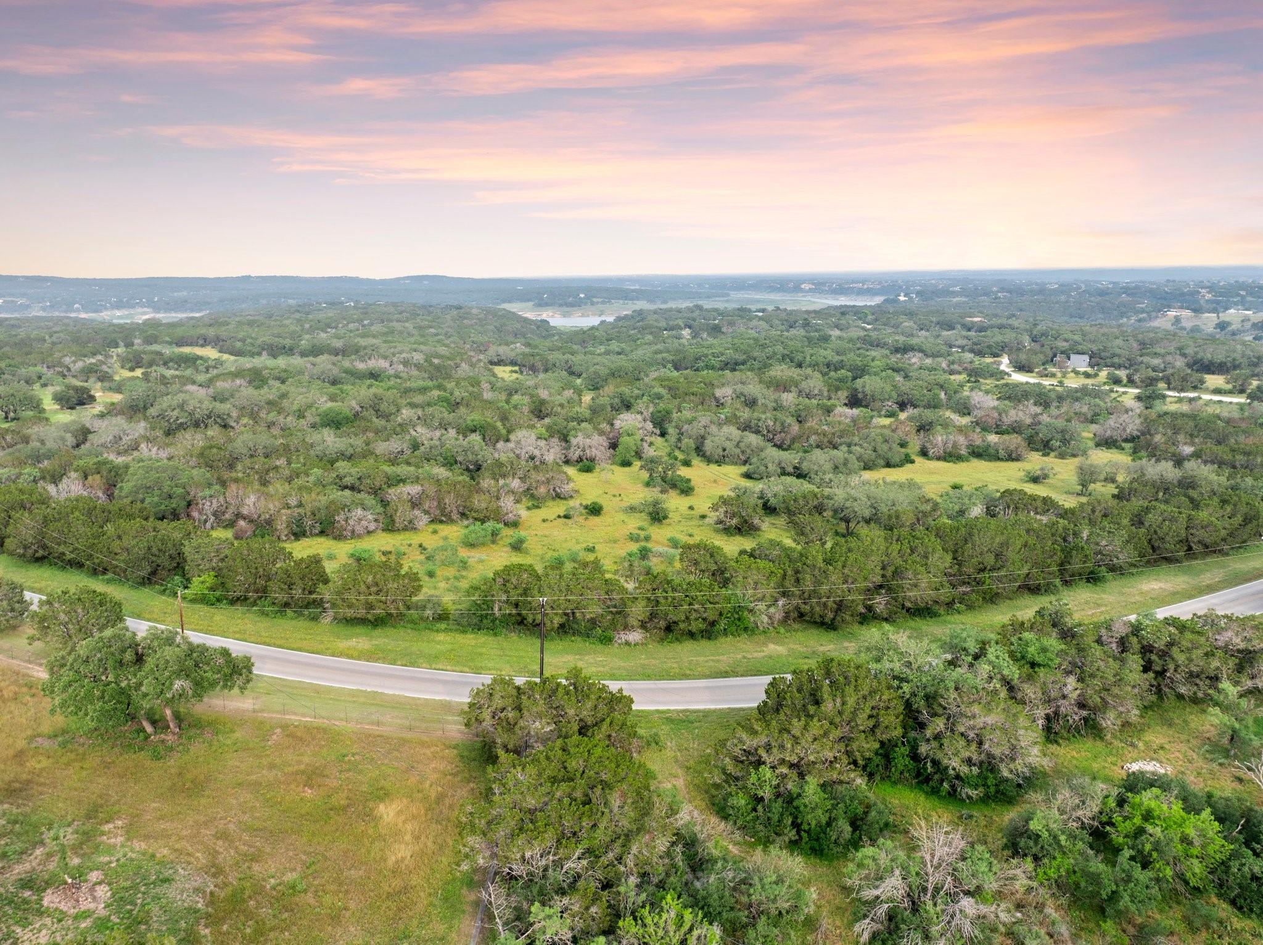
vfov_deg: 56.8
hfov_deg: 71.6
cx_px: 632
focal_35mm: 24
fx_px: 875
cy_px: 472
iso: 100
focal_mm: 12.29
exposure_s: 1/500
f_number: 2.8
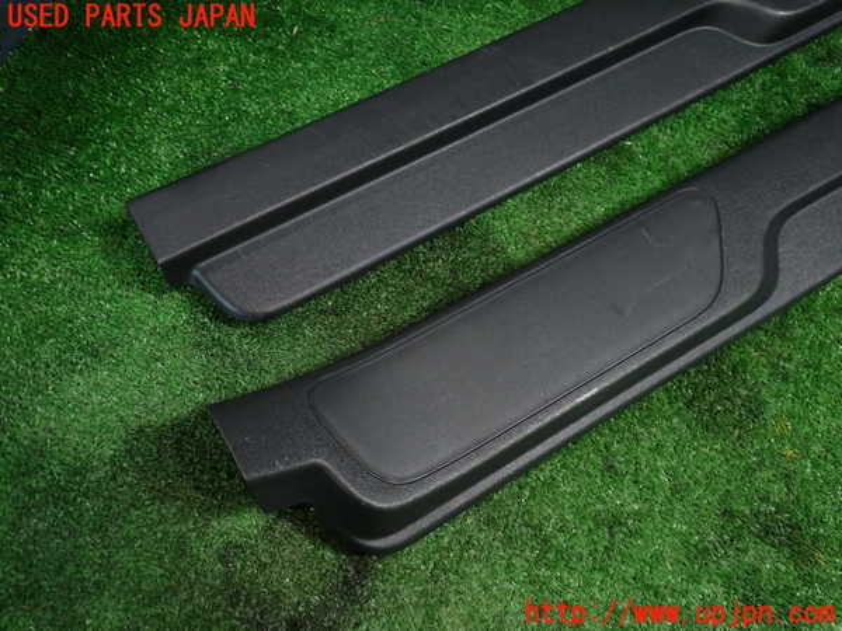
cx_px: 421
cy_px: 316
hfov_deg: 60.0
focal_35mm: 30
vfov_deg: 46.8
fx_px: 730
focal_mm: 5.4
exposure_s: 1/30
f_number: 2.3
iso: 200
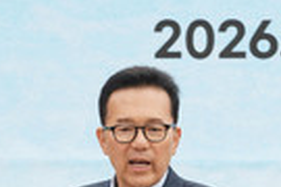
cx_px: 92
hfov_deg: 2.3
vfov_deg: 1.5
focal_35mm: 888
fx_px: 6931
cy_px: 243
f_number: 2.8
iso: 125
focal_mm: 200
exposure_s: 1/250
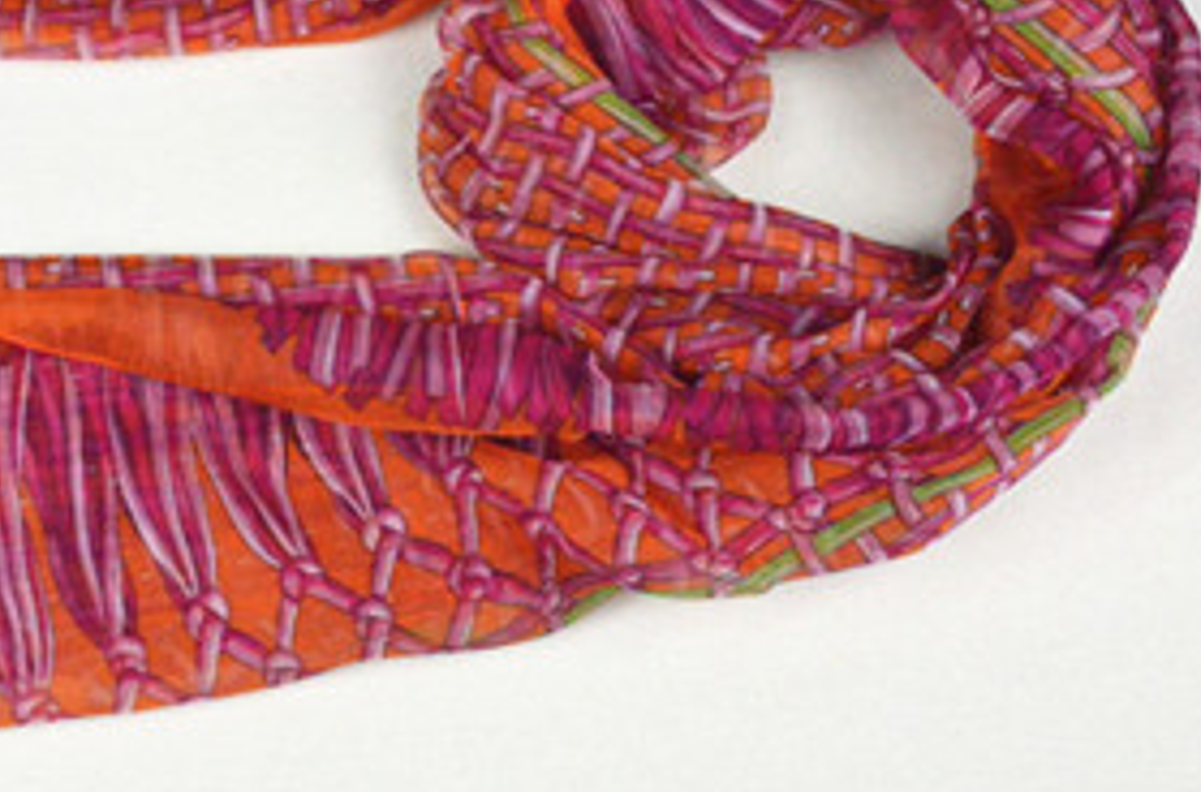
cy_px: 172
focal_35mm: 70
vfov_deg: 19.1
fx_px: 2327
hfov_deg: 28.1
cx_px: 172
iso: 6400
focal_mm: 26
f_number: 10
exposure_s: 1/400
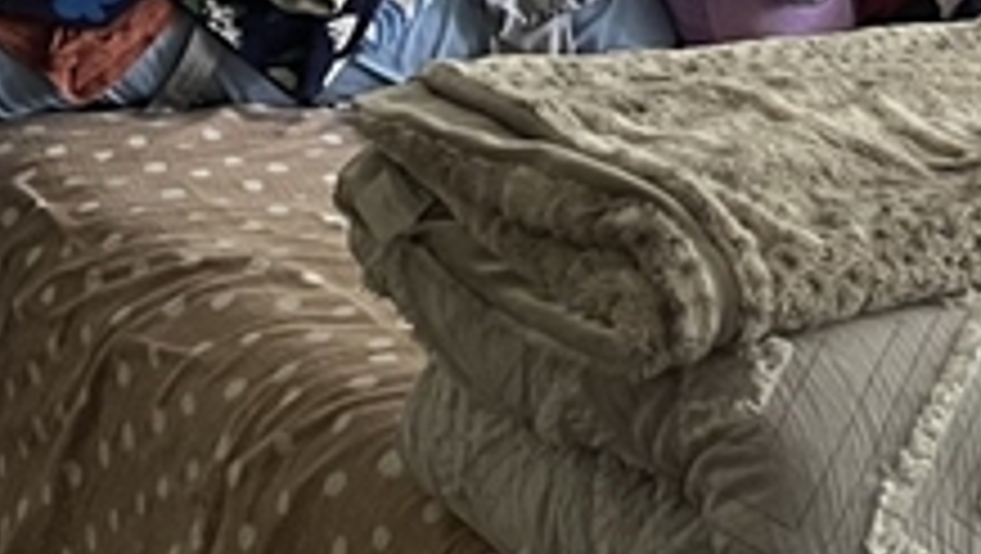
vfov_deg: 8.8
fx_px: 3462
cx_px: 940
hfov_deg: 15.9
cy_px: -374
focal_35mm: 133
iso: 200
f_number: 1.6
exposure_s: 1/60
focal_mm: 5.1
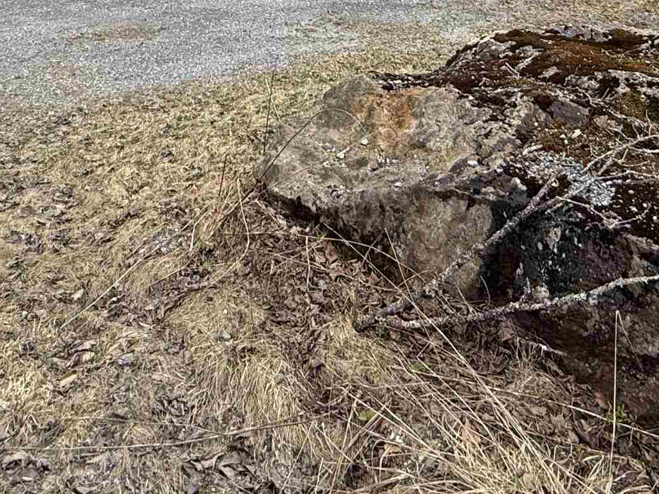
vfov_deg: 27.1
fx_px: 800
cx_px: 357
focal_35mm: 42
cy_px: -194
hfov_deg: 44.8
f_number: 2.2
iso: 50
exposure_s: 1/1745
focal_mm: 2.22
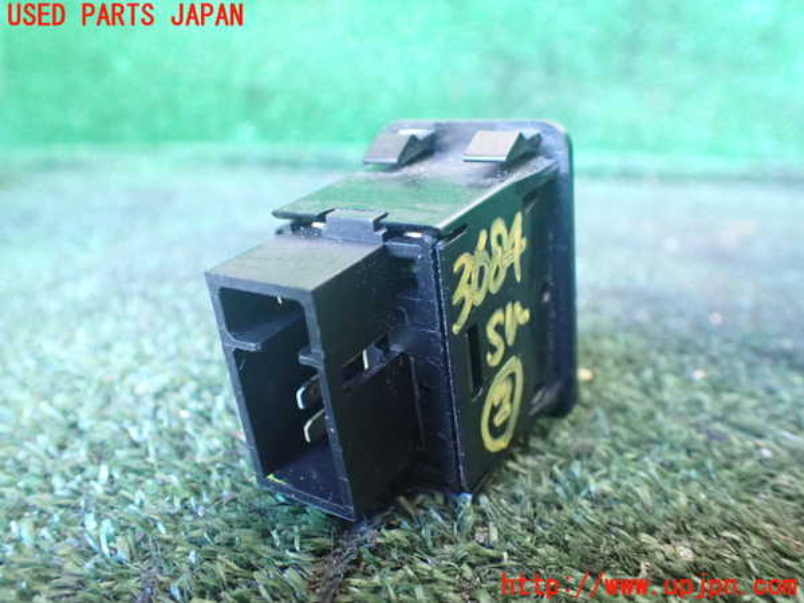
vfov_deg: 46.8
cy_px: 302
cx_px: 402
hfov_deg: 60.0
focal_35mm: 30
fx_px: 697
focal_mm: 5.4
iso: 1600
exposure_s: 1/30
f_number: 2.3
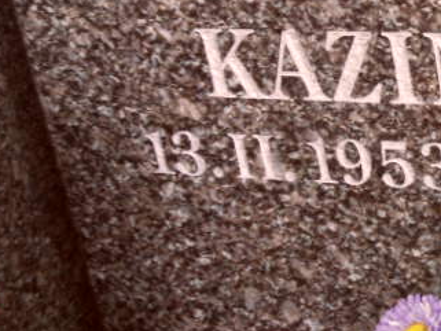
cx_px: 532
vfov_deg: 14.2
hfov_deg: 18.3
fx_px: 1300
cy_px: -15
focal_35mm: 102
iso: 100
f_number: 3.4
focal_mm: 5.3
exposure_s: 1/45
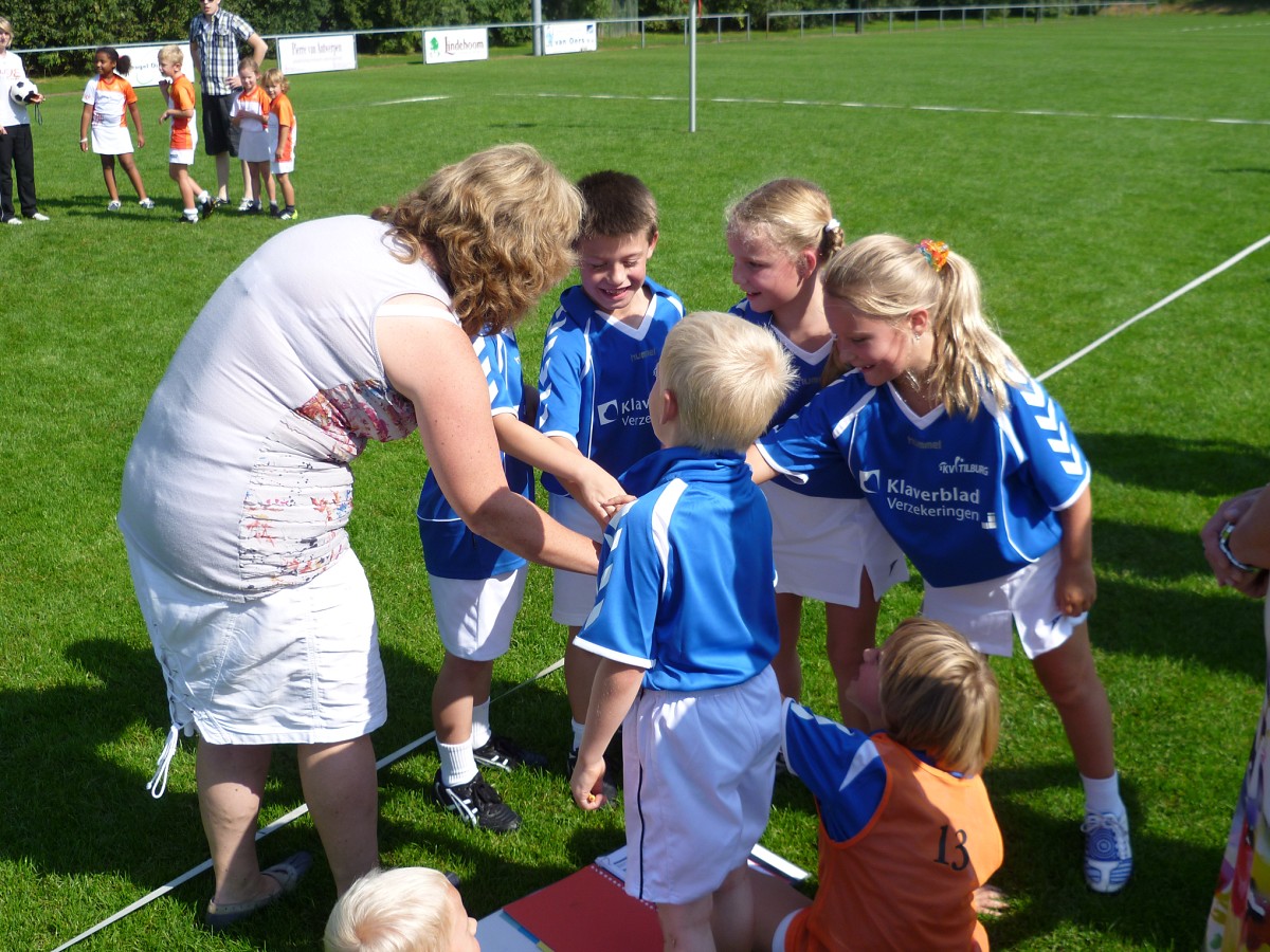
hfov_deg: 47.9
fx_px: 1431
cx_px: 635
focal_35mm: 39
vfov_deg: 36.8
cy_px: 476
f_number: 3.2
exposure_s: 1/640
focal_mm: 7
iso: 80
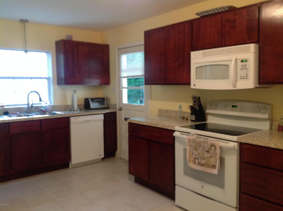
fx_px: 286
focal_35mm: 35
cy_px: 106
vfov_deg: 40.6
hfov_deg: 52.7
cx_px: 142
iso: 125
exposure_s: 1/15
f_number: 2.4
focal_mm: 4.28
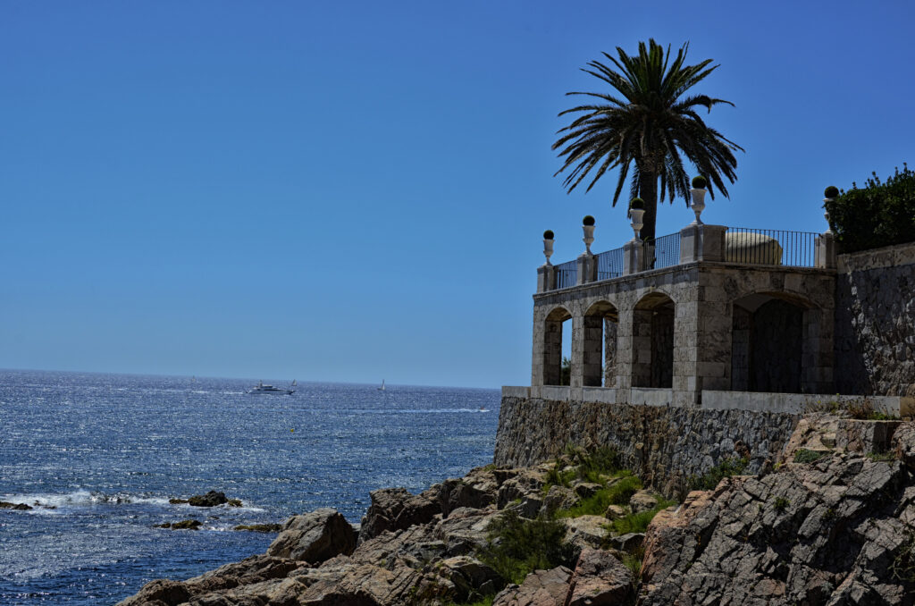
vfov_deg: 25.6
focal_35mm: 52
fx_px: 1331
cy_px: 303
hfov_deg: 37.9
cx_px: 458
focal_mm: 35
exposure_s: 1/400
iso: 200
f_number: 11
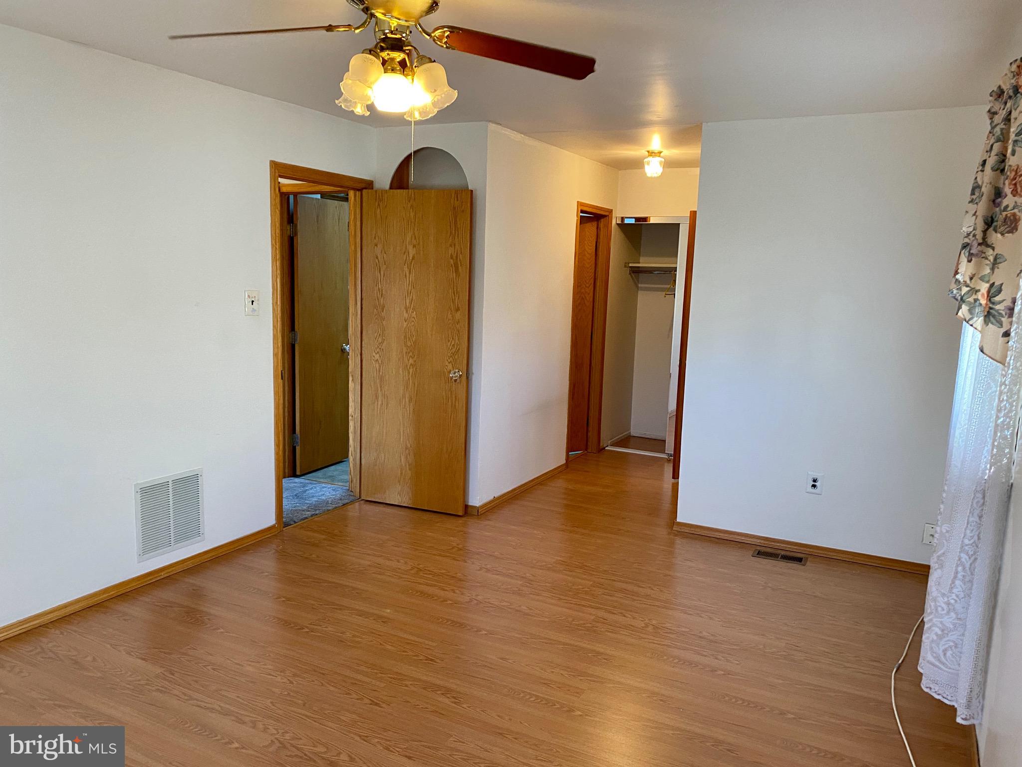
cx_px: 511
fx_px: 768
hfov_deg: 67.3
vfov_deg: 53.1
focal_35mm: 26
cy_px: 384
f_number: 1.8
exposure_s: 1/60
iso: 200
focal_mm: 4.25
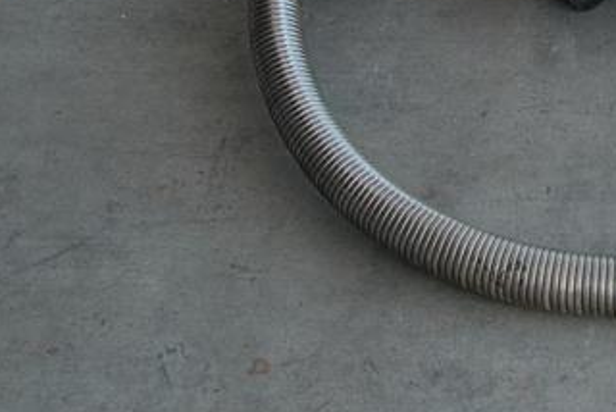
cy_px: -275
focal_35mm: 129
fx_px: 2209
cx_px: 605
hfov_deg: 15.6
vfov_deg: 10.2
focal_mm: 24
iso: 200
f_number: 5
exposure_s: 1/100
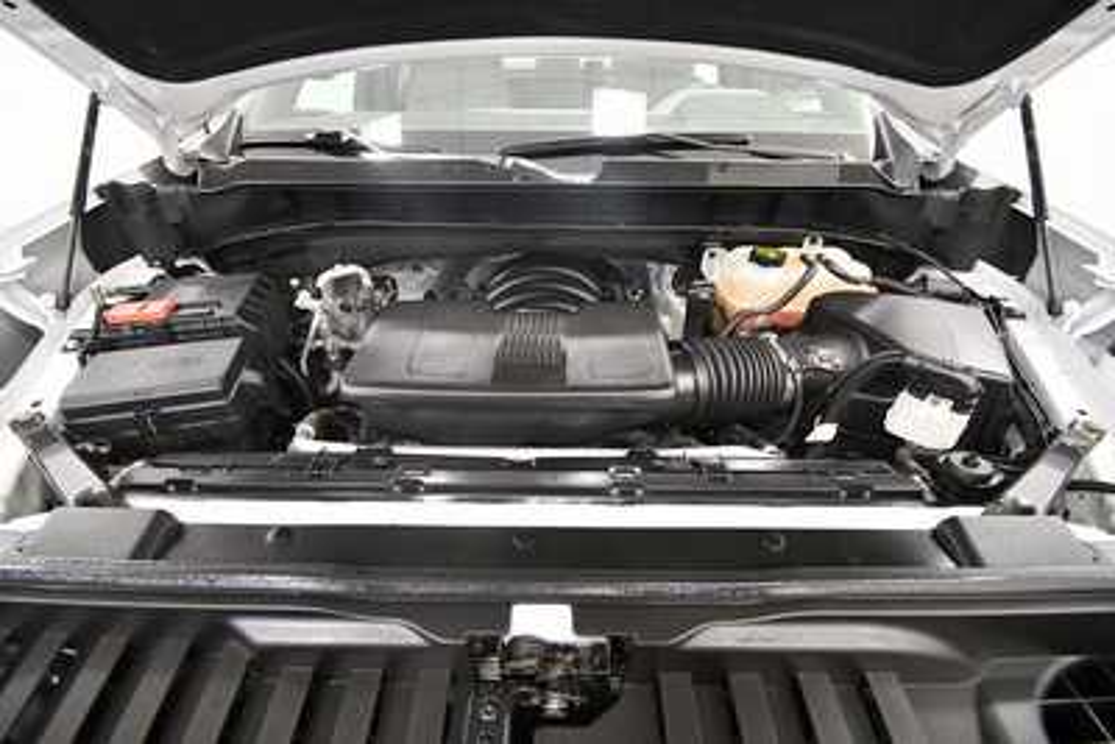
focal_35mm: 15
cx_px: 558
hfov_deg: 100.4
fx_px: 465
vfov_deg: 77.4
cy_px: 372
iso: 3200
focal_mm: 10
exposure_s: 1/125
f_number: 4.5
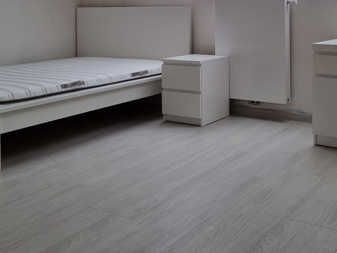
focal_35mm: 49
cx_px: 211
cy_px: 17
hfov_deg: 38.7
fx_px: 477
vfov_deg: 28.4
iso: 50
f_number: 1.8
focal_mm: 5.4
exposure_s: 1/149
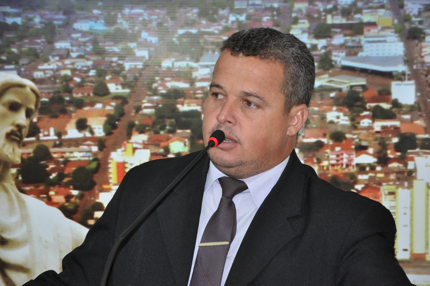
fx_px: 1879
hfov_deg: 13.1
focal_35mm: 158
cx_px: 215
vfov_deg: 8.7
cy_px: 143
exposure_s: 1/60
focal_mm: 105
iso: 800
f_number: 5.6
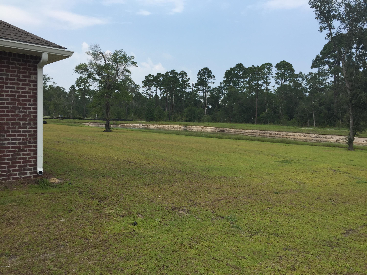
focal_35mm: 29
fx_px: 307
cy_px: 138
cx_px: 184
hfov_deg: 61.7
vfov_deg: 48.2
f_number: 2.2
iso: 32
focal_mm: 4.15
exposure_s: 1/1799
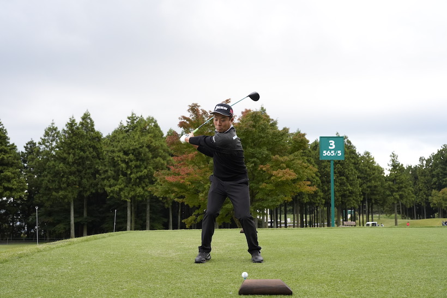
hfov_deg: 55.8
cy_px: 149
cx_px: 224
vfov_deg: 38.9
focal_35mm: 34
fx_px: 422
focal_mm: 34
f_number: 4.5
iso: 1600
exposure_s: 1/1250
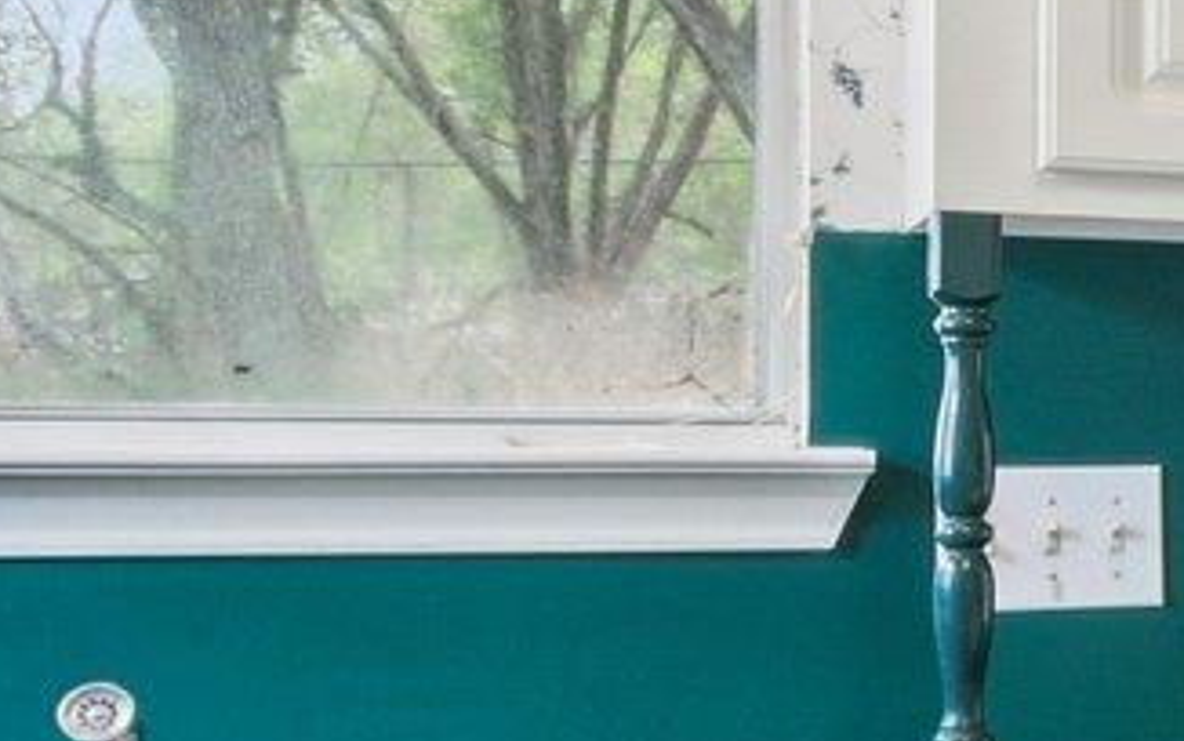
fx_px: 3099
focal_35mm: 96
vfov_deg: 13.6
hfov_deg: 14.9
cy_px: 340
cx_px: 2713
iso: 400
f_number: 8
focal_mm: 10
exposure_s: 1/20
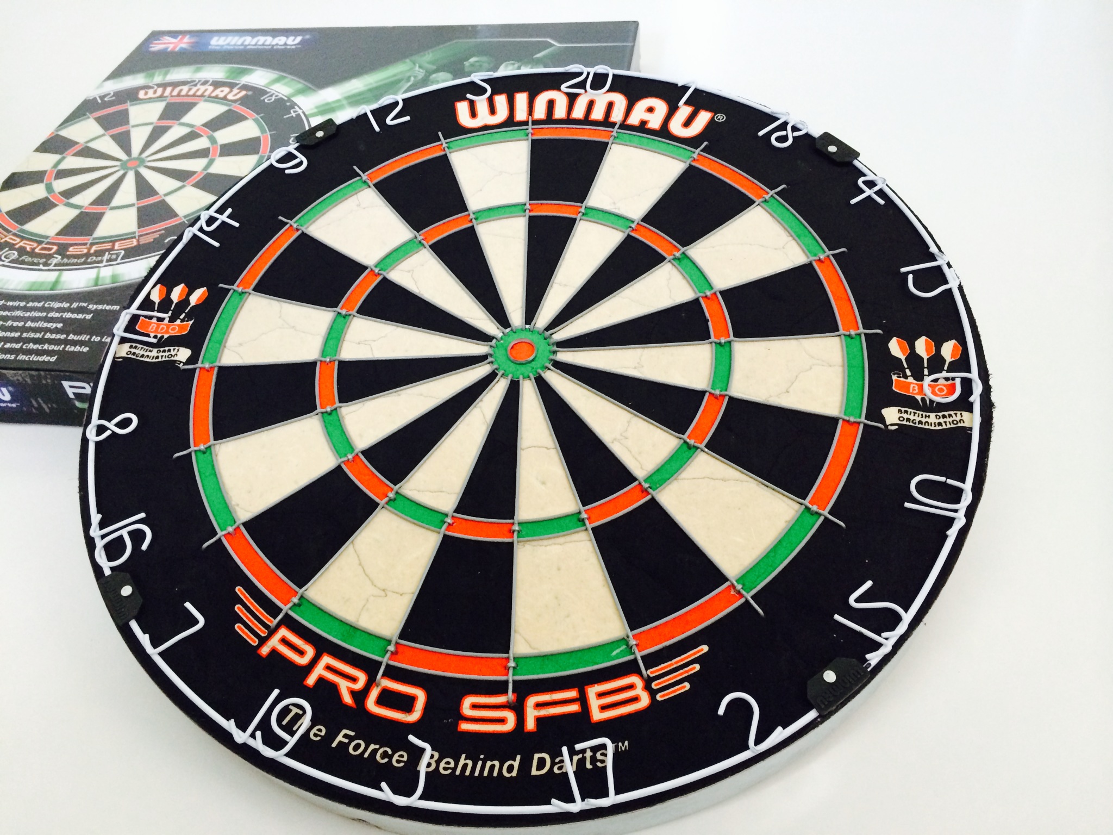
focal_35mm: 30
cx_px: 556
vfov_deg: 46.8
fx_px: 965
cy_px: 418
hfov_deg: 60.0
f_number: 2.2
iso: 250
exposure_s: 1/30
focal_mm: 4.12
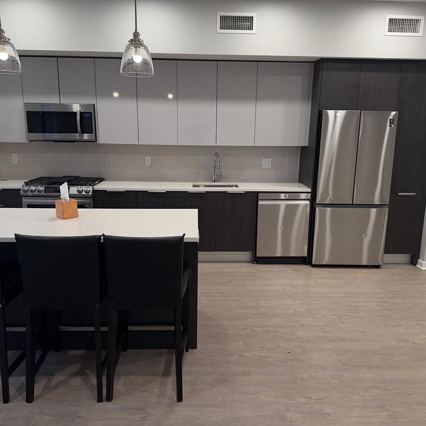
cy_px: 213
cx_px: 214
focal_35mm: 29
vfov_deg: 55.6
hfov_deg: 55.6
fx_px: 404
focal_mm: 6.76
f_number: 1.78
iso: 125
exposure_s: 1/120
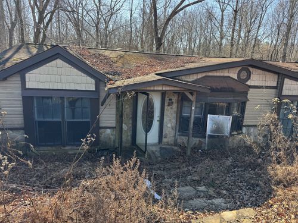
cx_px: 149
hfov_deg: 71.6
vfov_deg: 56.8
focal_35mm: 24
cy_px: 112
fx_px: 207
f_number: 1.78
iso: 80
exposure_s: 1/615
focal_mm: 6.76
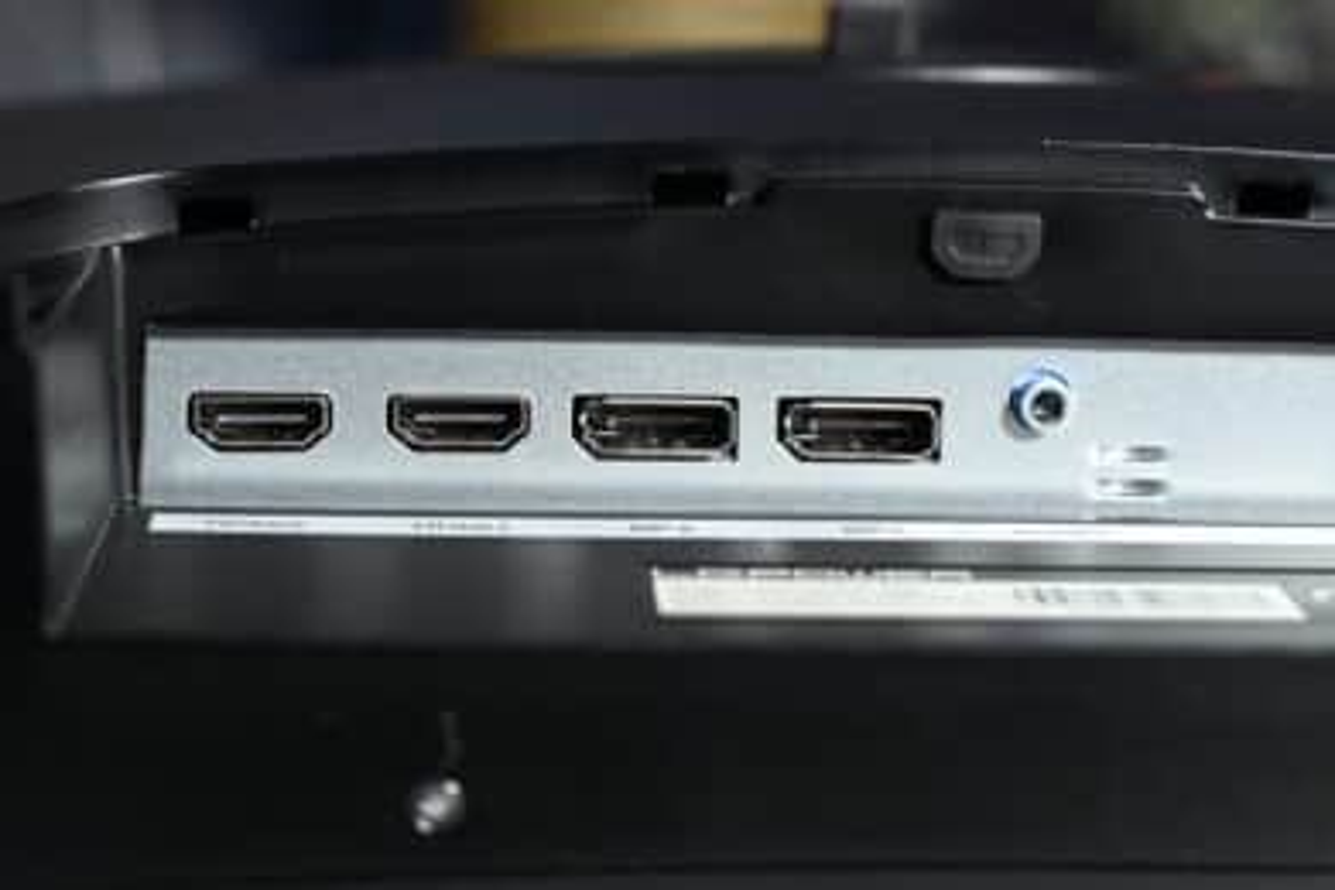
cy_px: 445
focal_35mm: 75
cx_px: 668
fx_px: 2781
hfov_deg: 27.0
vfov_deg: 18.2
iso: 900
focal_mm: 75
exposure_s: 1/80
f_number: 6.3
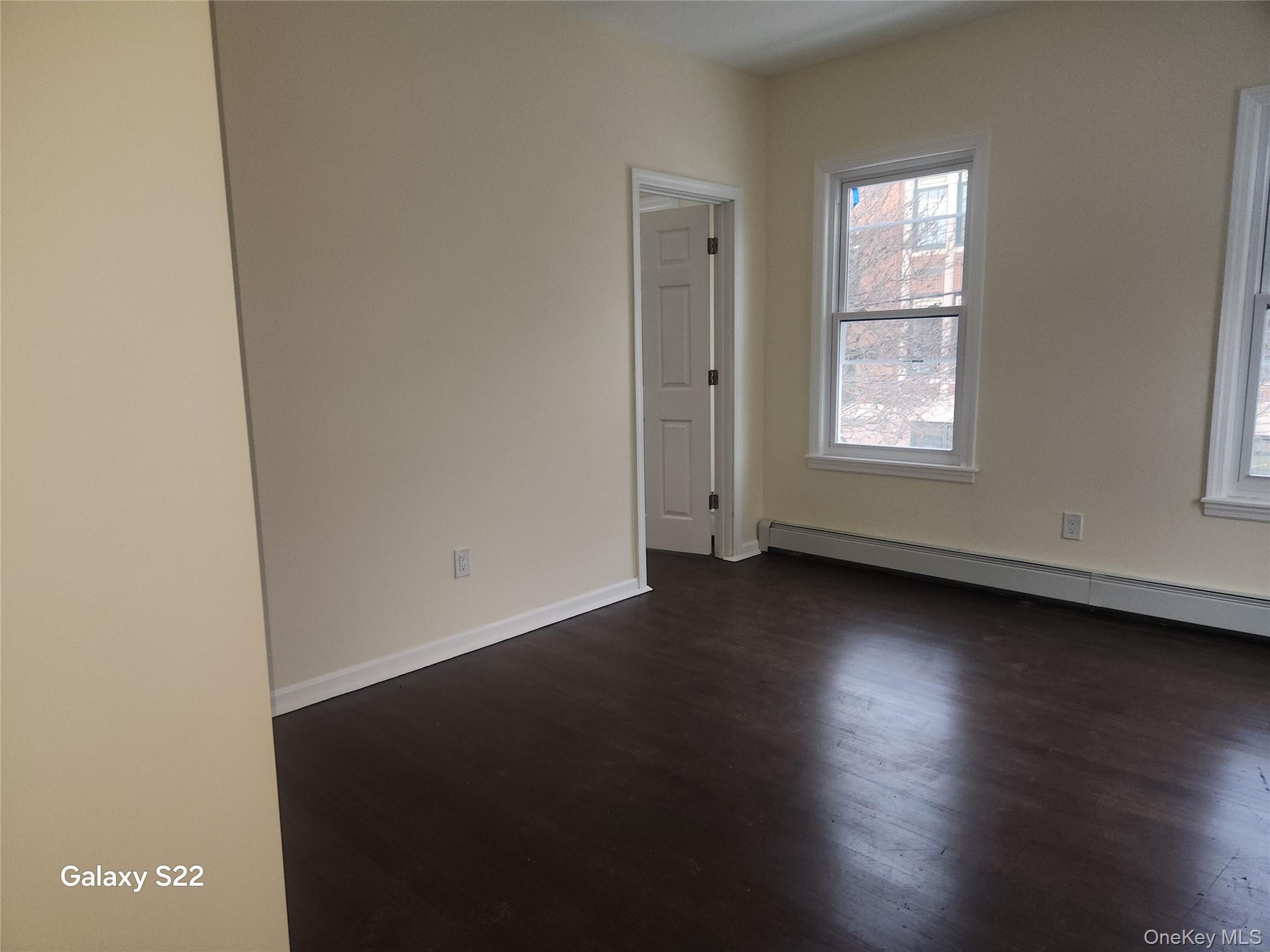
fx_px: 844
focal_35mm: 23
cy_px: 476
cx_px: 635
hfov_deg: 73.9
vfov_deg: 58.9
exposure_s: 1/25
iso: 100
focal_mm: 5.4
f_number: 1.8
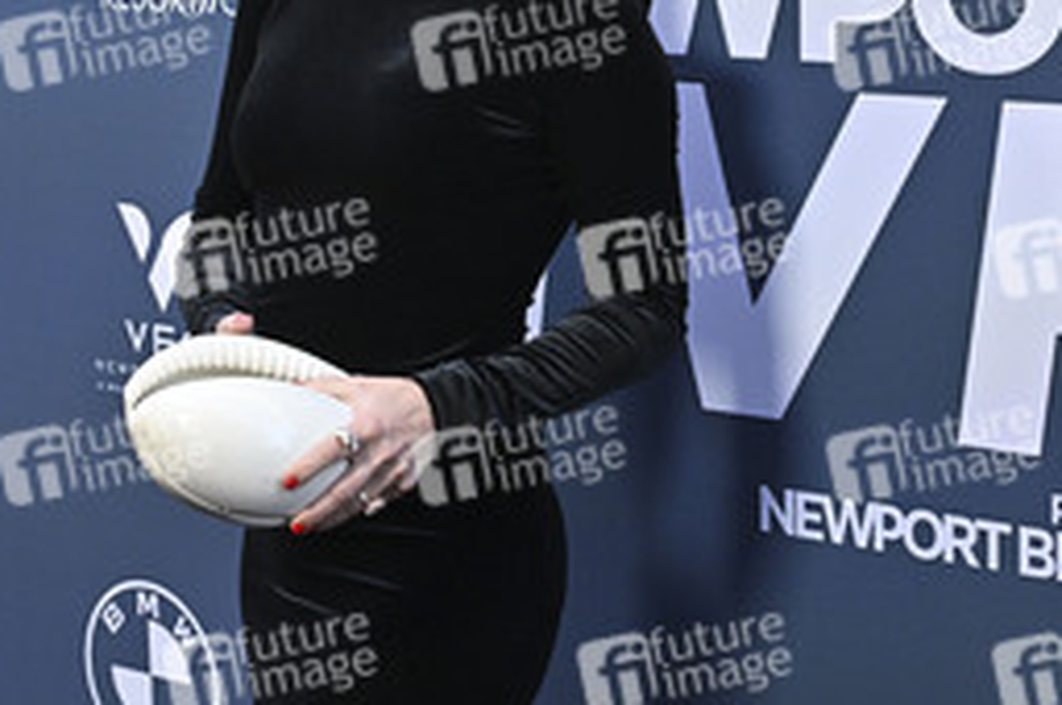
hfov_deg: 27.4
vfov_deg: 18.2
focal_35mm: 74
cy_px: 145
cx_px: 575
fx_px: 2180
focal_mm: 42
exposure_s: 1/320
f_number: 6.3
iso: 2000
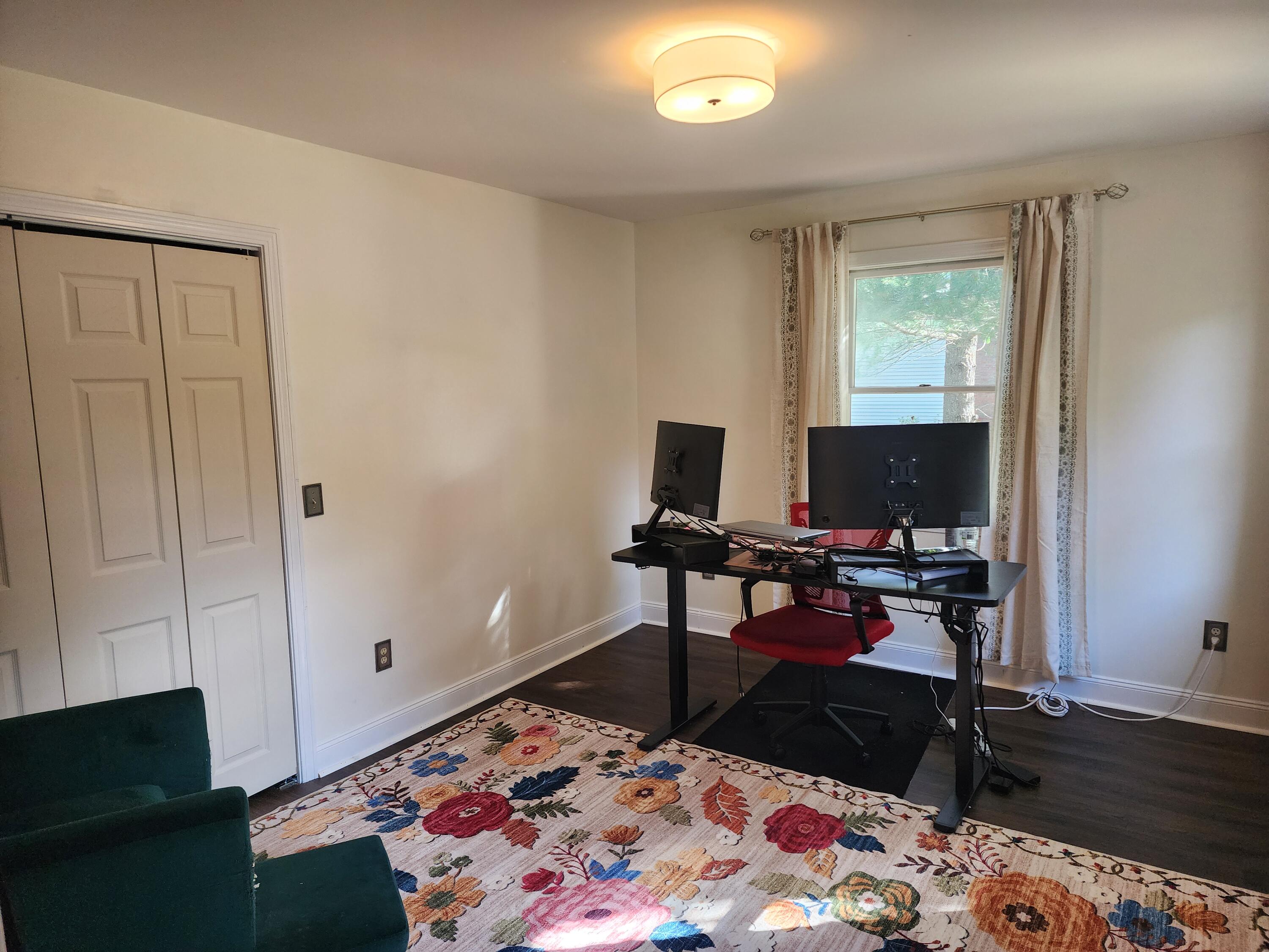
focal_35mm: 23
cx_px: 634
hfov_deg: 73.9
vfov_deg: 58.9
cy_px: 476
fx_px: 843
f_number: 1.8
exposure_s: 1/120
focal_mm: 6.4
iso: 250
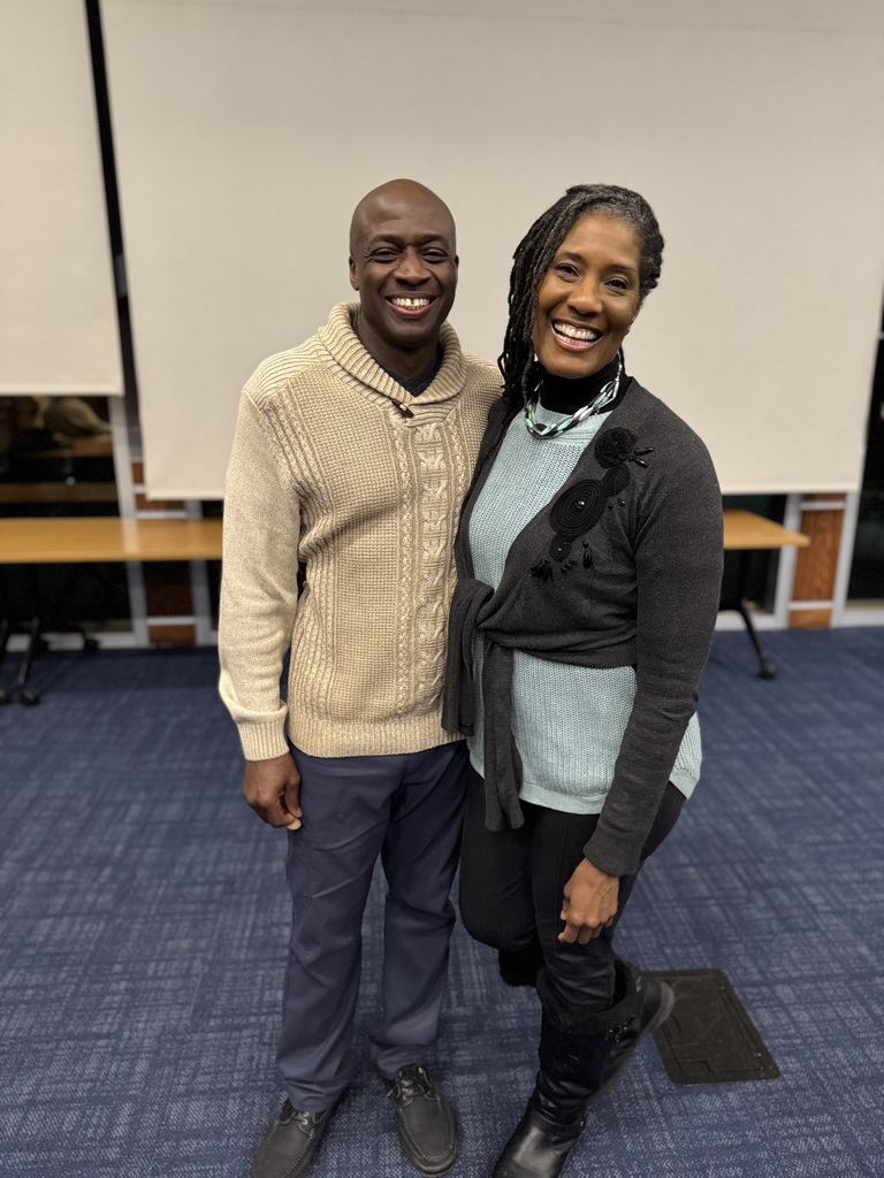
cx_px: 442
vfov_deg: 71.6
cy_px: 589
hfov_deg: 56.8
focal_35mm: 24
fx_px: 817
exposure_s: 1/60
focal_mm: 6.76
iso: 640
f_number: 1.78
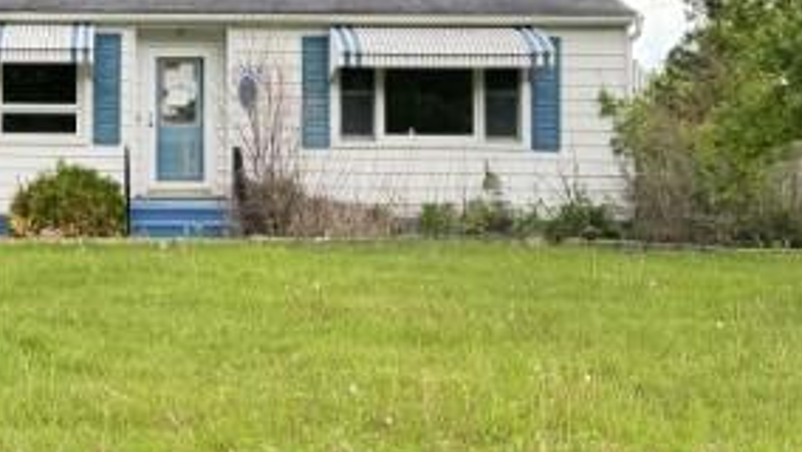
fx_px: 1255
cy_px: 82
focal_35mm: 59
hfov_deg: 33.8
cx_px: 104
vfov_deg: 20.2
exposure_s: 1/305
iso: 80
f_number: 1.78
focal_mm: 6.76
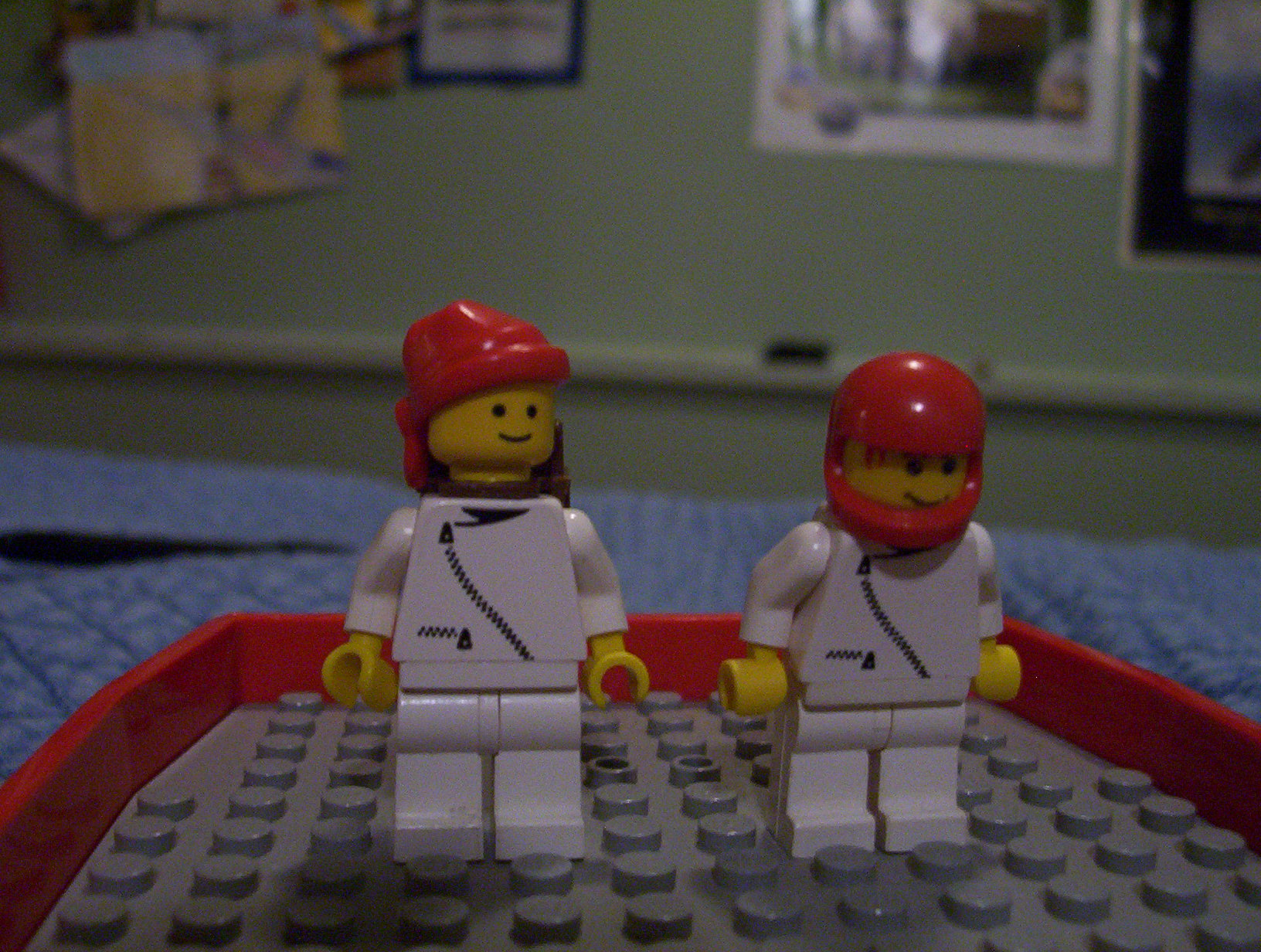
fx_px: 1570
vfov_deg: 33.7
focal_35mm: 43
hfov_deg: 43.8
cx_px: 630
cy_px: 476
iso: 200
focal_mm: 5.77
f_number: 2.73
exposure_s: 1/8
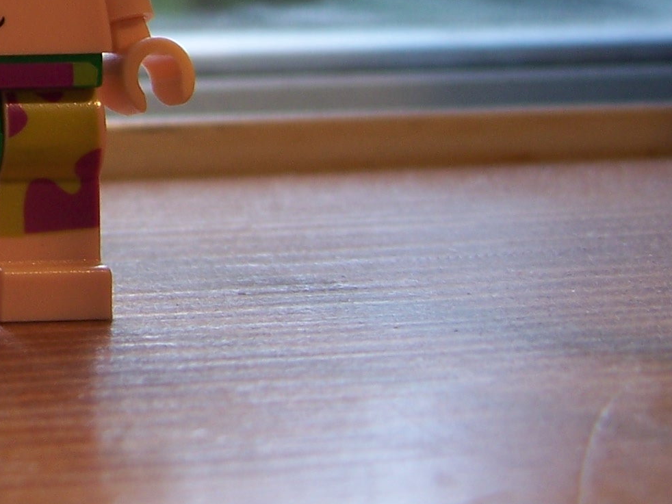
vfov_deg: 11.9
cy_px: 21
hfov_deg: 14.6
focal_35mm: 123
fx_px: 2387
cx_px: -434
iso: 64
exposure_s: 1/80
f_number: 2.8
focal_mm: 7.8
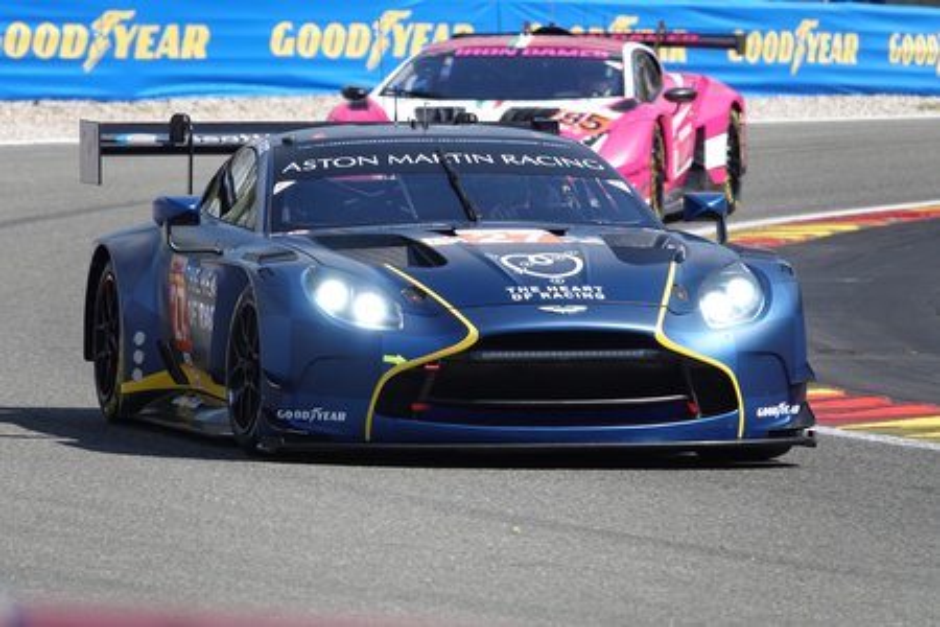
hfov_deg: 4.6
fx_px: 11671
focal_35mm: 447
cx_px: 470
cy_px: 314
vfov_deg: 3.1
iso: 160
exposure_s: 1/1000
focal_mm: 163.85
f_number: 4
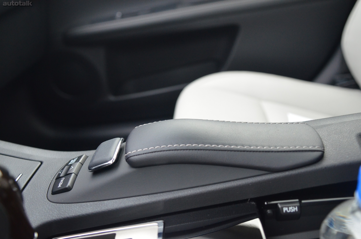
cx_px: 180
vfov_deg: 36.7
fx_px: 360
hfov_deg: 53.2
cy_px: 120
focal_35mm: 36
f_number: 2.8
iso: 1600
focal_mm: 24
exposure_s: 1/160
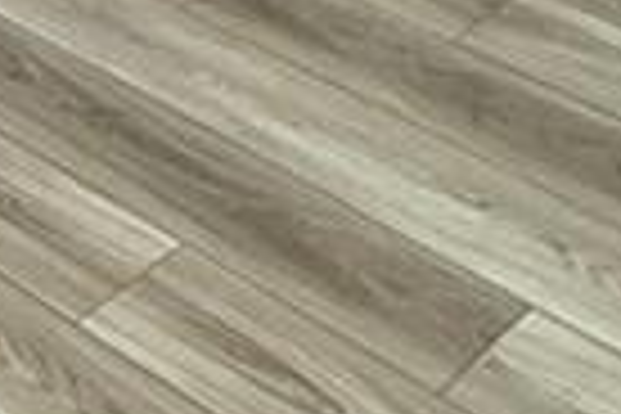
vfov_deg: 9.0
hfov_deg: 16.0
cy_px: -778
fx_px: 2191
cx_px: 86
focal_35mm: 127
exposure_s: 1/153
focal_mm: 2.22
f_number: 2.2
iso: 64
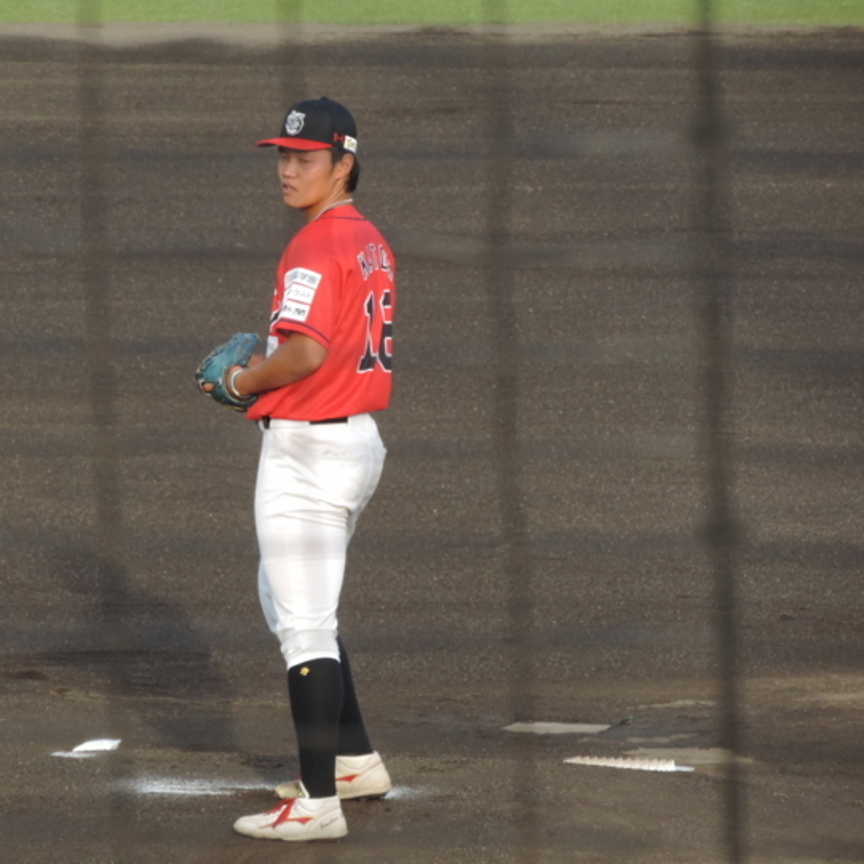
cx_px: 241
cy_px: 446
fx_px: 18440
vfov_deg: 2.7
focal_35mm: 653
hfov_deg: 2.7
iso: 200
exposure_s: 1/250
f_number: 4.9
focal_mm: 89.1
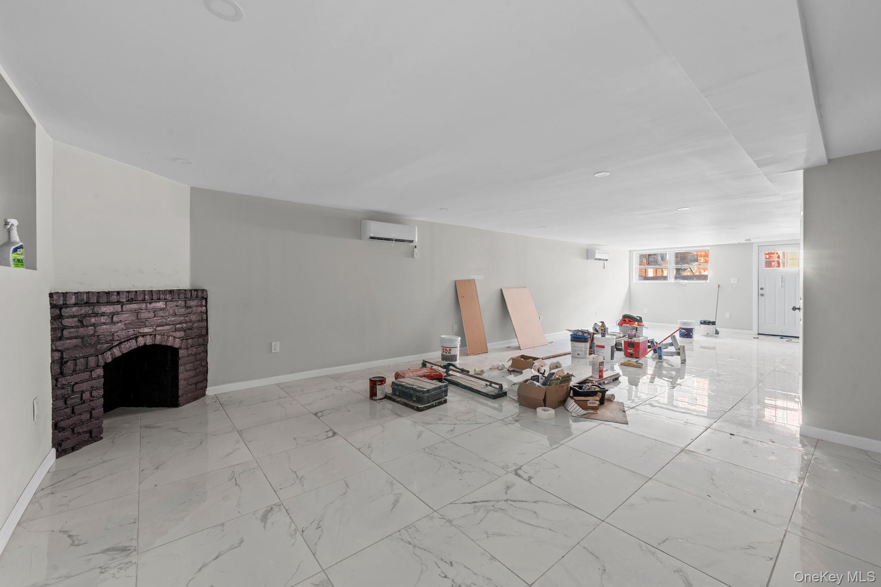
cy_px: 294
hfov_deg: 104.3
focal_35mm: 14
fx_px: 343
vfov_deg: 81.2
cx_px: 440
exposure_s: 8
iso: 250
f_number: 10
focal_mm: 14
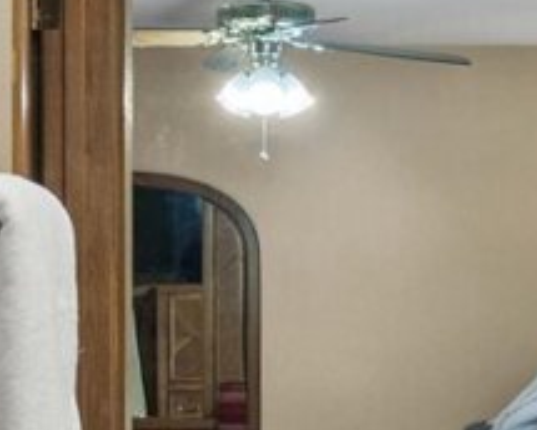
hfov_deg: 17.3
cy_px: 379
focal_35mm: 110
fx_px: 1748
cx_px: 430
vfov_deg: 13.9
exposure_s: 1/60
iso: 250
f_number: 7.1
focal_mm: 18
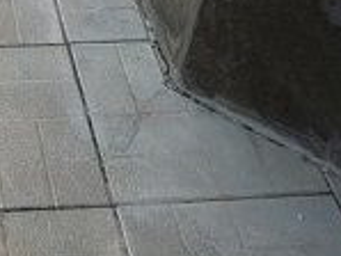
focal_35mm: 84
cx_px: -92
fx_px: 828
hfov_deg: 21.3
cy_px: -58
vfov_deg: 16.8
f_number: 2.8
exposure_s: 1/400
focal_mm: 4.4
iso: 100
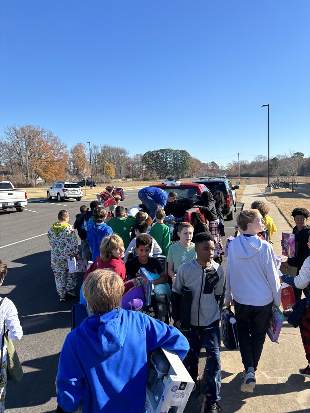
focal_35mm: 26
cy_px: 206
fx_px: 310
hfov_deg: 53.1
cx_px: 155
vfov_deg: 67.3
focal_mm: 5.96
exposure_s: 1/2105
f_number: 1.6
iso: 50
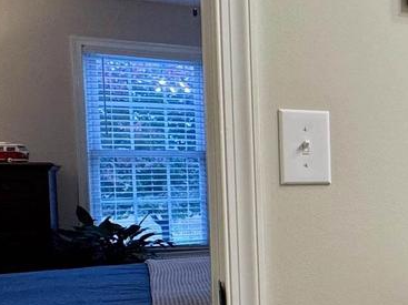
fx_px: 648
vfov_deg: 26.4
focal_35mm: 55
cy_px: 206
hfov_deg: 27.5
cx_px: 563
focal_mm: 2.22
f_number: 2.2
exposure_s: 1/120
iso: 100
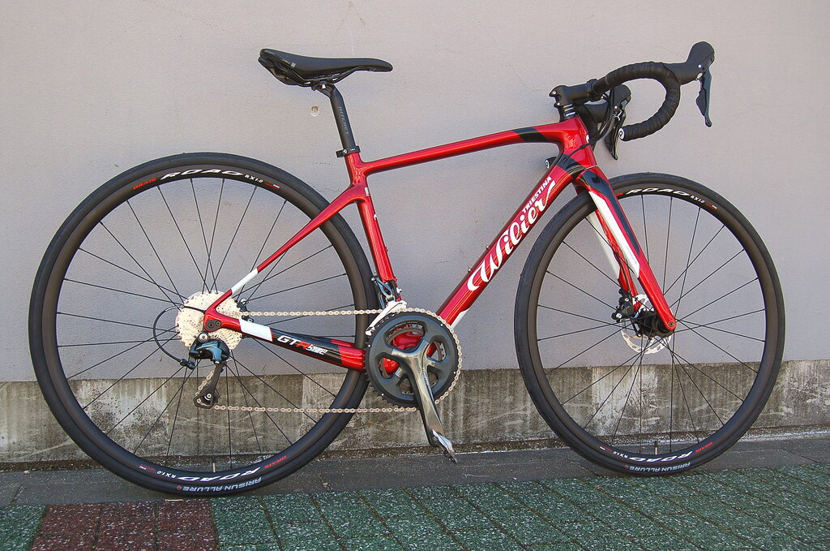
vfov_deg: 34.1
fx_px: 898
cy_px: 276
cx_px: 415
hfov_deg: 49.6
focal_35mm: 39
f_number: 6.3
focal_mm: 26
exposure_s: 1/160
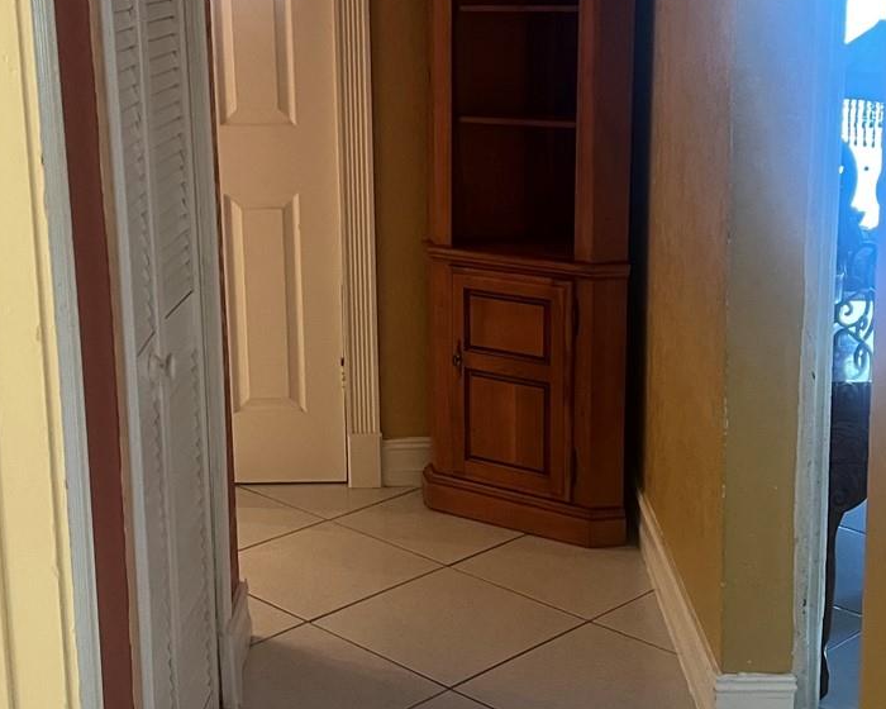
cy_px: 315
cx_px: 413
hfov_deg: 32.5
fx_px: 1521
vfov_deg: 26.2
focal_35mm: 58
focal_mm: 5.7
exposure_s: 1/60
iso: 400
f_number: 1.5
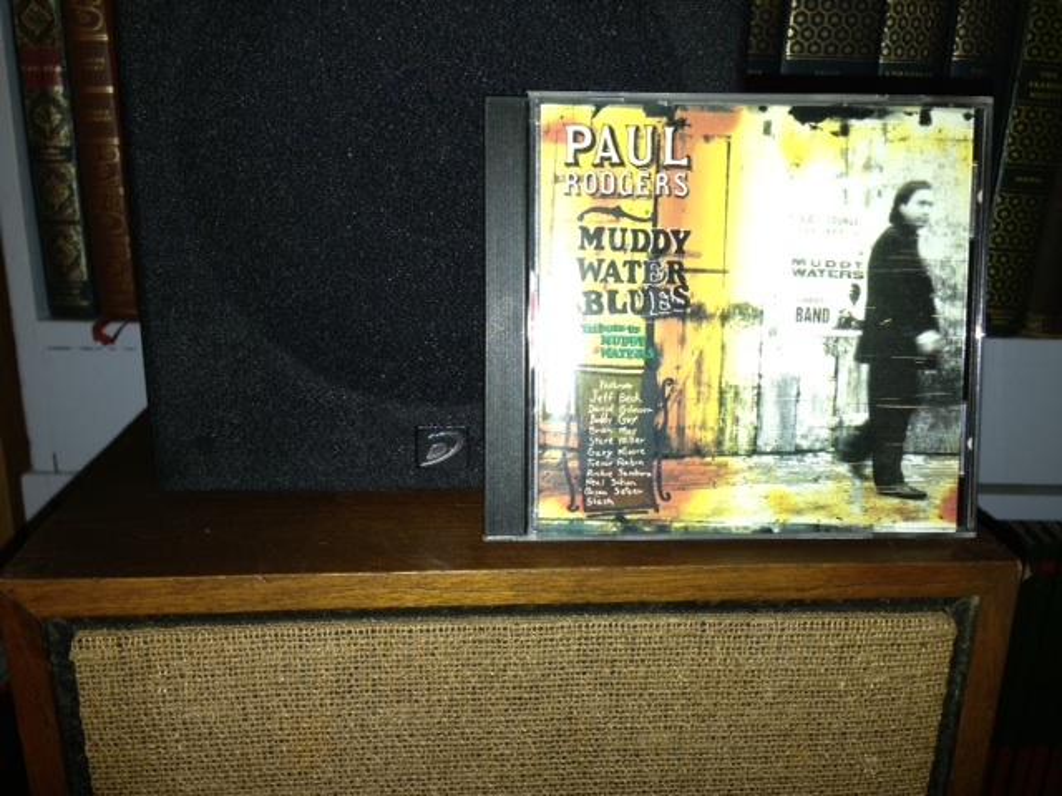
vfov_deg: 42.9
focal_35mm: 33
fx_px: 1012
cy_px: 398
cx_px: 531
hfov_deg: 55.4
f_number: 2.4
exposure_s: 1/20
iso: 50
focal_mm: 4.13
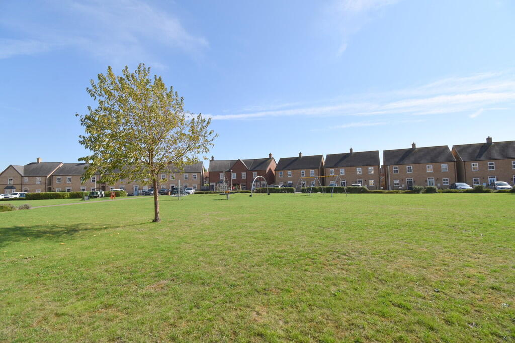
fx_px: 215
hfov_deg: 100.4
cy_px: 172
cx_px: 258
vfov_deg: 77.3
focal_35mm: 15
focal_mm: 10
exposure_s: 1/320
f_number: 9
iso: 100
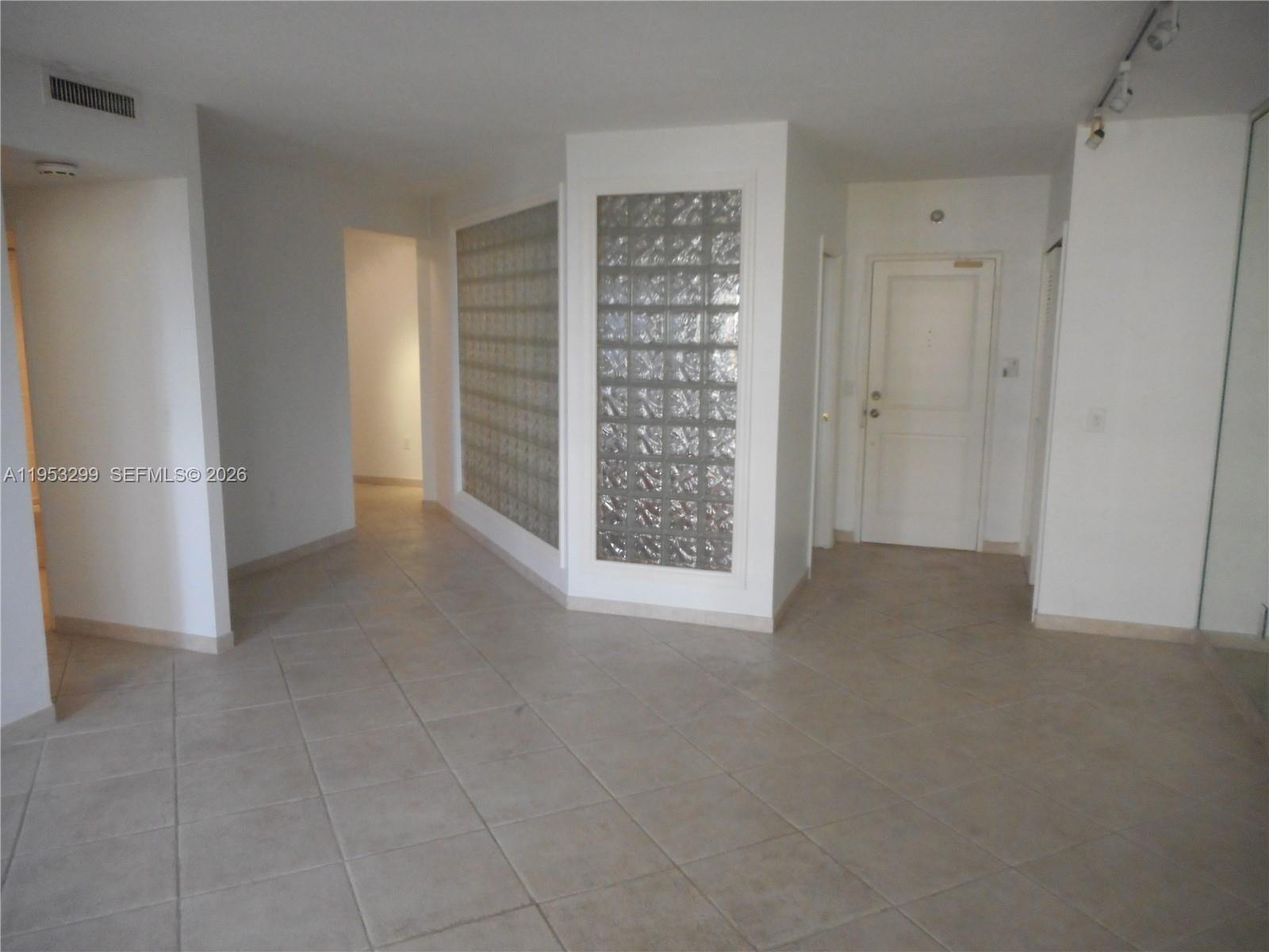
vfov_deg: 54.9
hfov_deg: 69.4
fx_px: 916
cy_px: 476
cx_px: 634
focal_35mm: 25
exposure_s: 1/30
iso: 400
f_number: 3.7
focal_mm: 4.5
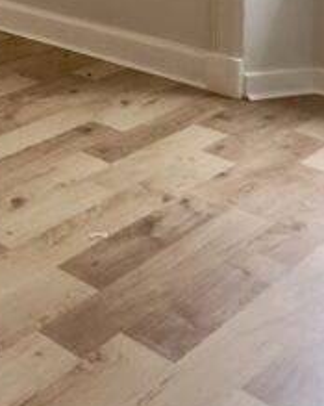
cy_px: -191
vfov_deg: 23.9
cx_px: -354
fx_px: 768
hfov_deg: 16.7
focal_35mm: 64
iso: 125
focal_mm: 2.22
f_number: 2.2
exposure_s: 1/99
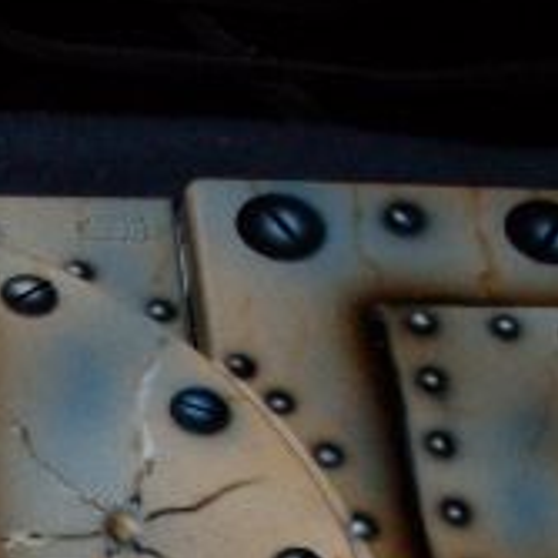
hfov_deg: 10.5
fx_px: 2936
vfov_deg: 10.6
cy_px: 765
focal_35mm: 161
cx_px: -231
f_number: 2.8
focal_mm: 6.3
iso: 100
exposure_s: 1/45
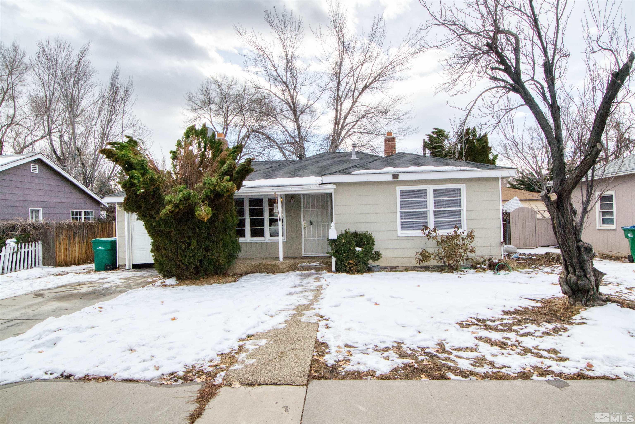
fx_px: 370
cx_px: 318
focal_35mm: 21
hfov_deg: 81.2
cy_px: 212
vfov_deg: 59.5
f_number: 11
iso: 320
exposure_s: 1/500
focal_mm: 14
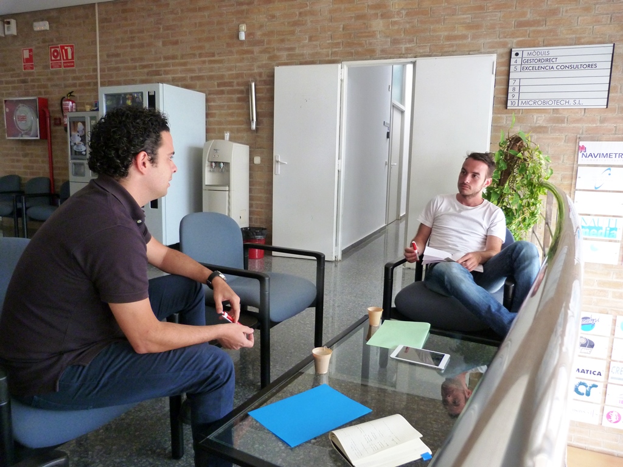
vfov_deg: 54.9
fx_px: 450
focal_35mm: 25
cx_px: 312
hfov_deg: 69.4
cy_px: 234
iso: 320
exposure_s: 1/60
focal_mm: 4.5
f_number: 2.8
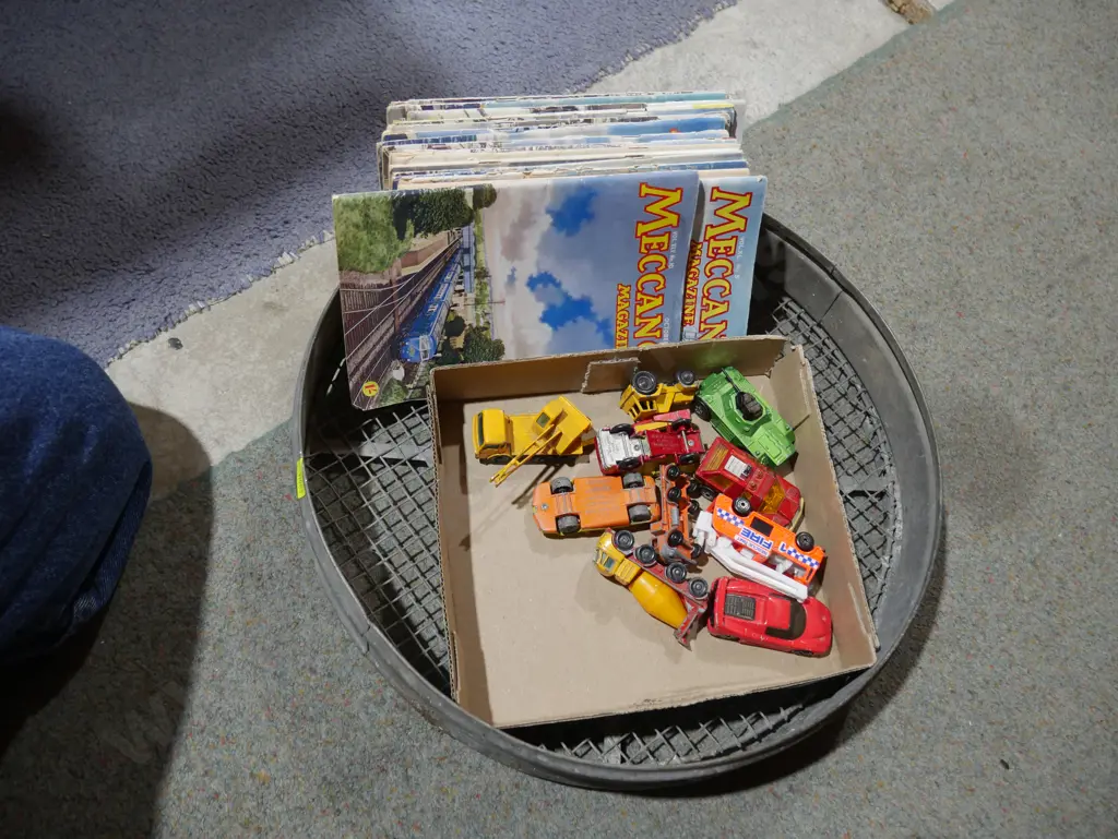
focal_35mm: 32
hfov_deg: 56.8
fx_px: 1034
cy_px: 420
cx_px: 559
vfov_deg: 44.2
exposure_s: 1/60
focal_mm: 16
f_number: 3.6
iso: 400
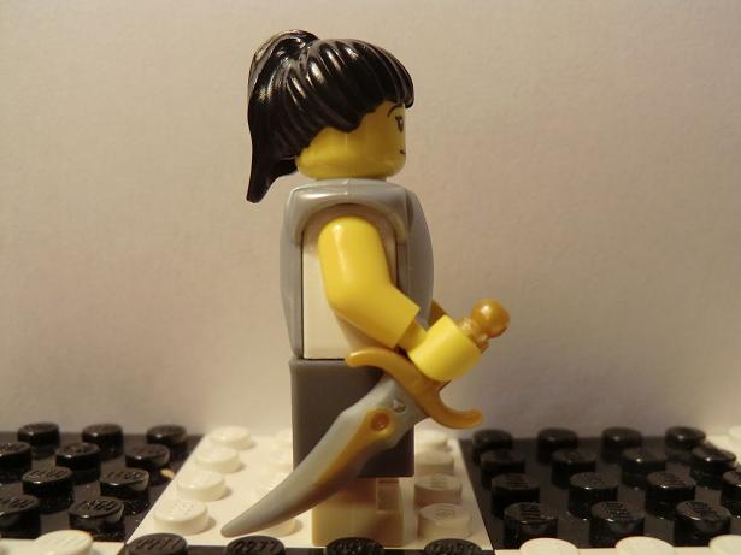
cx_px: 370
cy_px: 278
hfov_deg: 54.0
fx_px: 728
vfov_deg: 41.8
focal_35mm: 34
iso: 250
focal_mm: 6.1
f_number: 3.6
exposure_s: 1/60
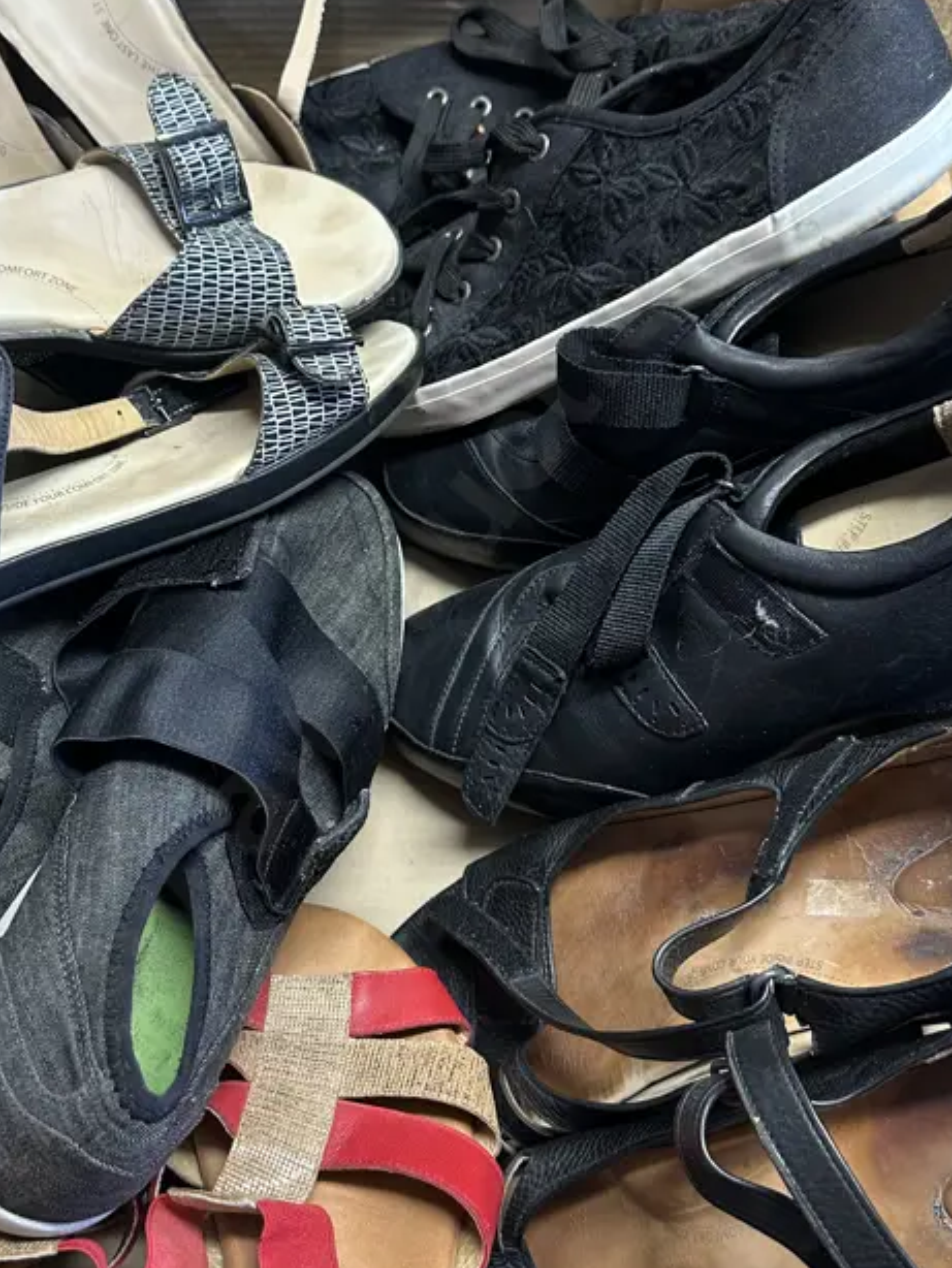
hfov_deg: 35.8
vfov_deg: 46.8
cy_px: 669
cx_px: 355
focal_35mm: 40
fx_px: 1466
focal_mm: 6.86
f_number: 1.78
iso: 200
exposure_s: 1/50
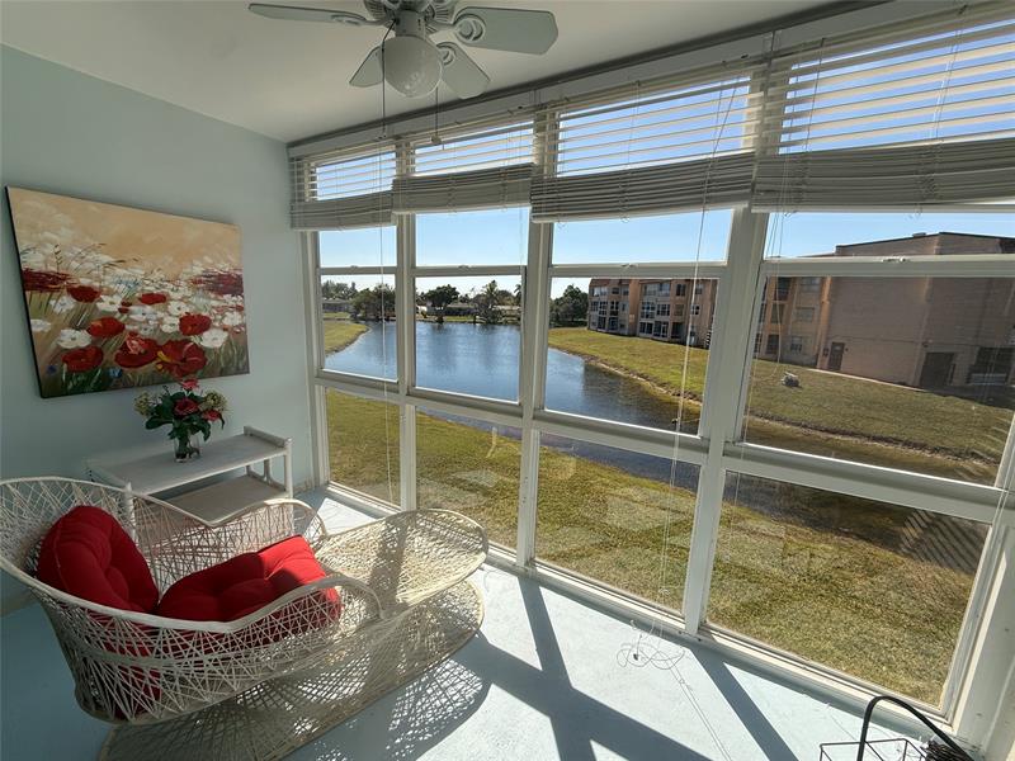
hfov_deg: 102.1
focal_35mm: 14
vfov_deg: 85.7
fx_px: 411
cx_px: 508
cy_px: 380
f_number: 2.2
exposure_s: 1/1235
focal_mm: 2.22
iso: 50
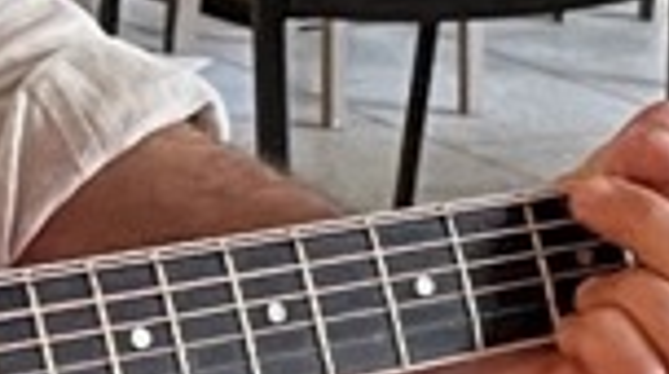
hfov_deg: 8.9
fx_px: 4234
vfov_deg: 5.1
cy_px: 220
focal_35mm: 239
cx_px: -198
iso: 500
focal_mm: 4.2
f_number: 1.6
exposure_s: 1/40
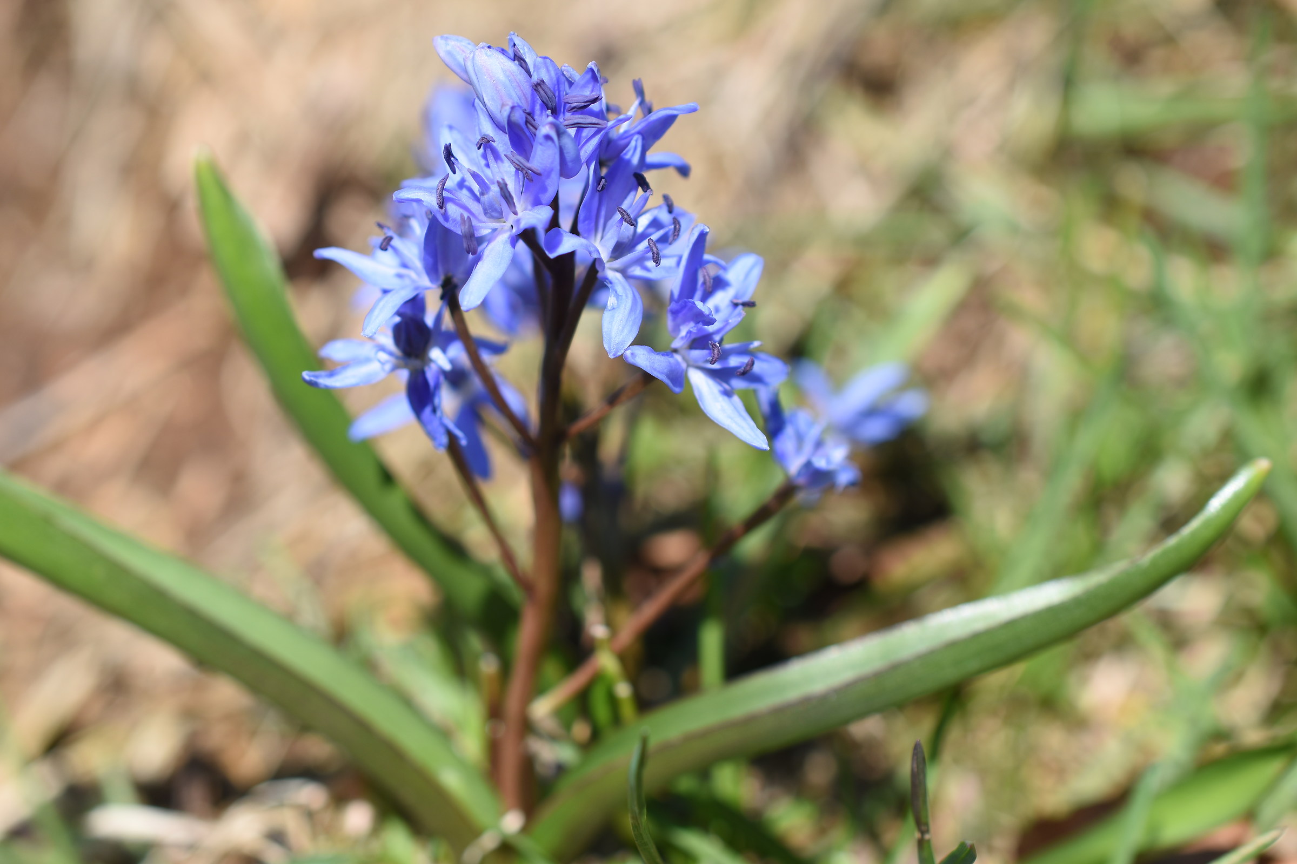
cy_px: 432
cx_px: 648
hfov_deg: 33.4
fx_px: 2161
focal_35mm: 60
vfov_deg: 22.6
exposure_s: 1/640
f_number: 5
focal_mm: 40
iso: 100
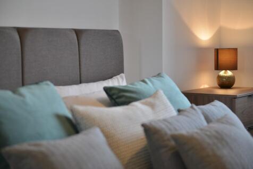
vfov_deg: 19.4
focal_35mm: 70
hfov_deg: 28.9
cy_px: 84
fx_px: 492
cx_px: 126
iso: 500
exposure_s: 1/100
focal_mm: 70
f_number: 2.8
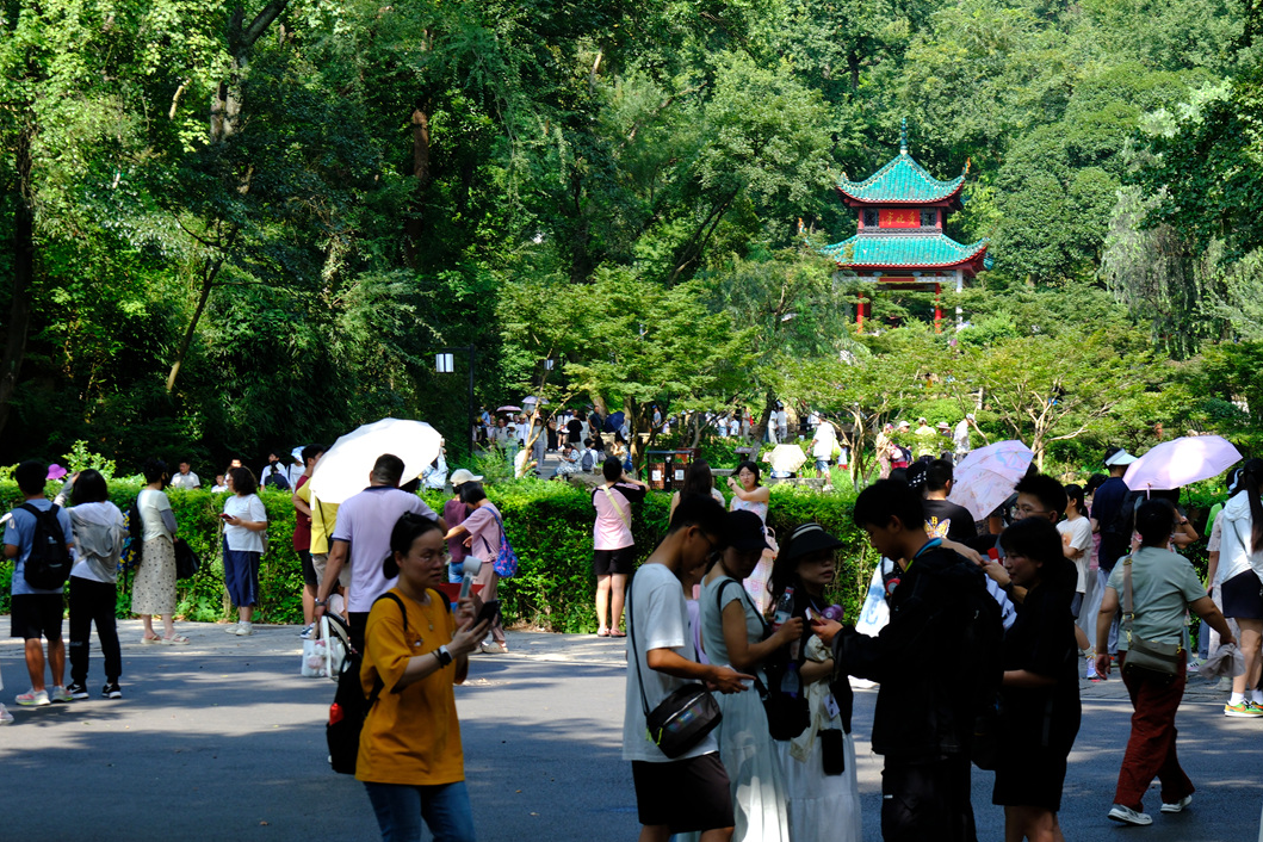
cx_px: 714
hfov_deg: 23.9
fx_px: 2982
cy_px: 425
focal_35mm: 85
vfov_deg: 16.1
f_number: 8
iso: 320
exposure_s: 1/160
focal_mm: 50
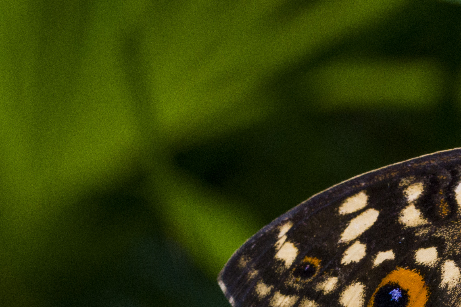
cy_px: 281
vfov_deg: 6.7
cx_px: 622
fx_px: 2623
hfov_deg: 9.8
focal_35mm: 205
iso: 2500
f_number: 3.5
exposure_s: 1/250
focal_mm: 55
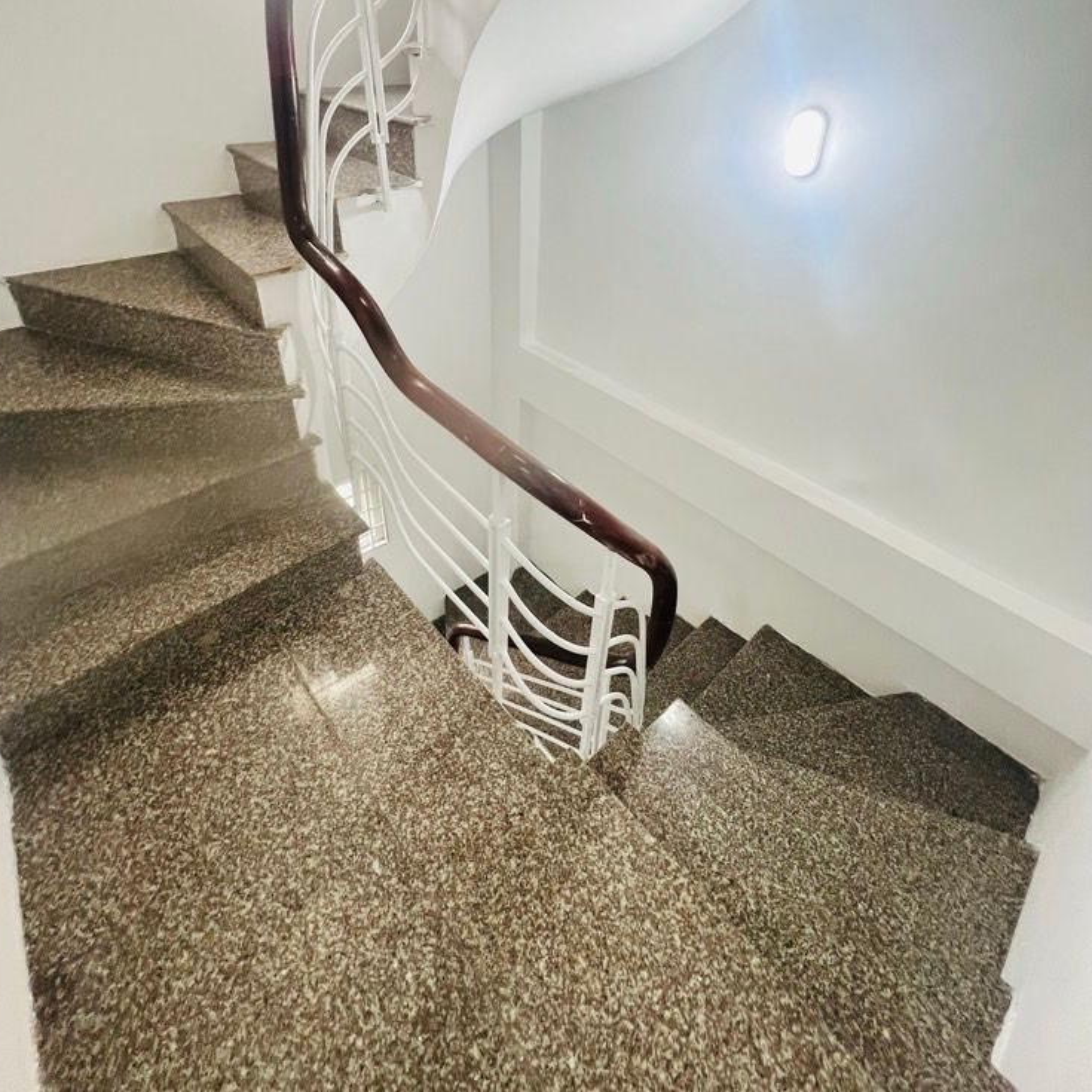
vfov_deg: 84.9
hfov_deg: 87.4
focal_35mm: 16
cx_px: 524
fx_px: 571
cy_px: 379
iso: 200
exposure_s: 1/100
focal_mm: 1.57
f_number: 1.8
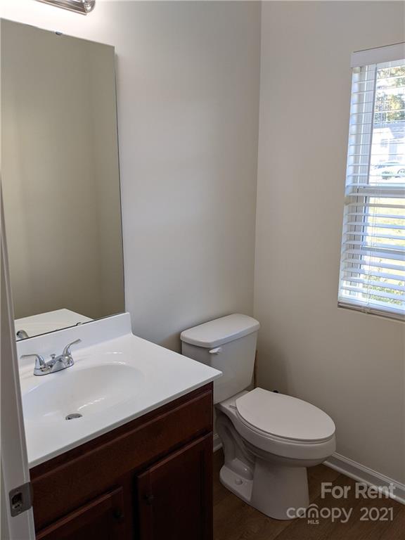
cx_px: 202
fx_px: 421
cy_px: 270
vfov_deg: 65.3
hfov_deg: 51.4
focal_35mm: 27
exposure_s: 1/125
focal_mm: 4.44
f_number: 1.8
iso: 45
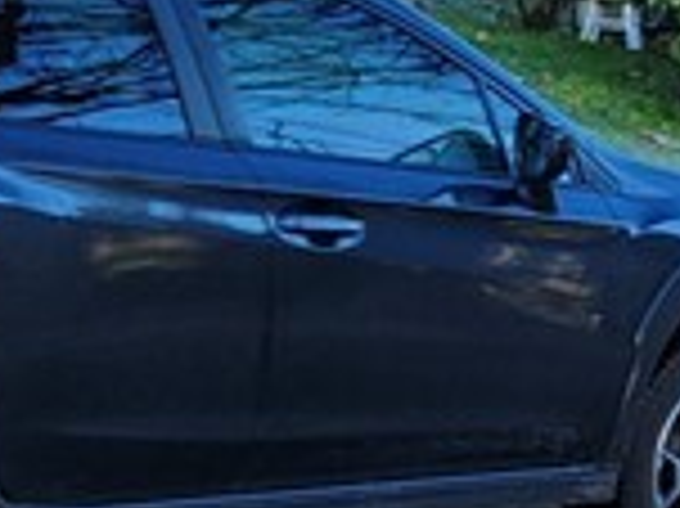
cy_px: 121
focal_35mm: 176
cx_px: 1662
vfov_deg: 8.4
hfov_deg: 9.8
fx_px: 3455
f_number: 1.8
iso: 40
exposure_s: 1/335
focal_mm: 5.4
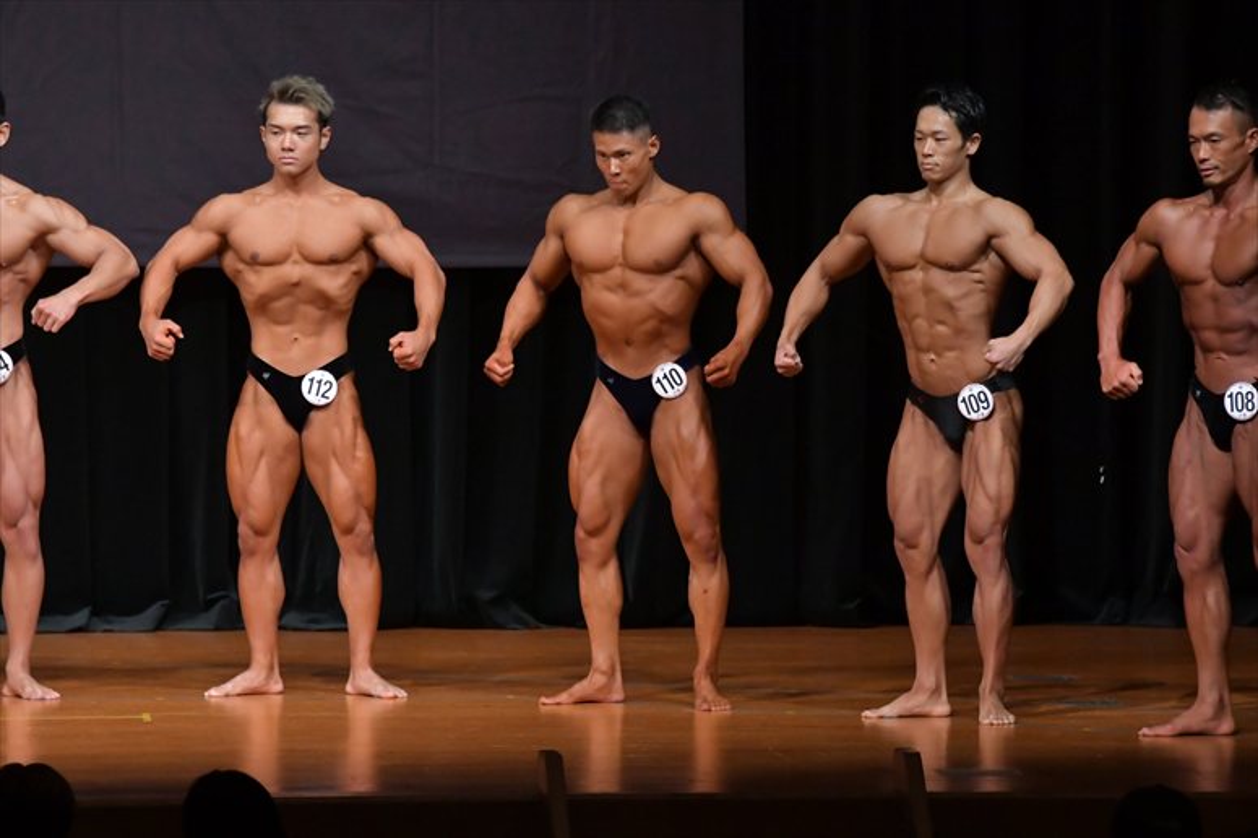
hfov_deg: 8.6
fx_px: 8383
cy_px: 419
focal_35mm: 240
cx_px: 629
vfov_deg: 5.7
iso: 5000
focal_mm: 160
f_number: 5.6
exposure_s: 1/400
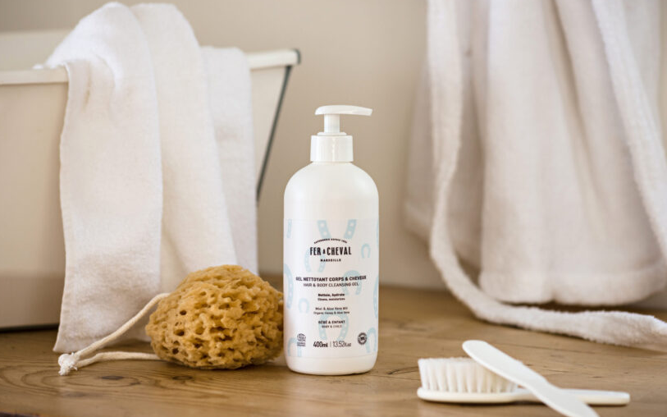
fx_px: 1963
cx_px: 334
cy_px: 200
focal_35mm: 108
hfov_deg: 19.3
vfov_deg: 12.1
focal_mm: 105
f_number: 4.5
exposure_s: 1/60
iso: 320
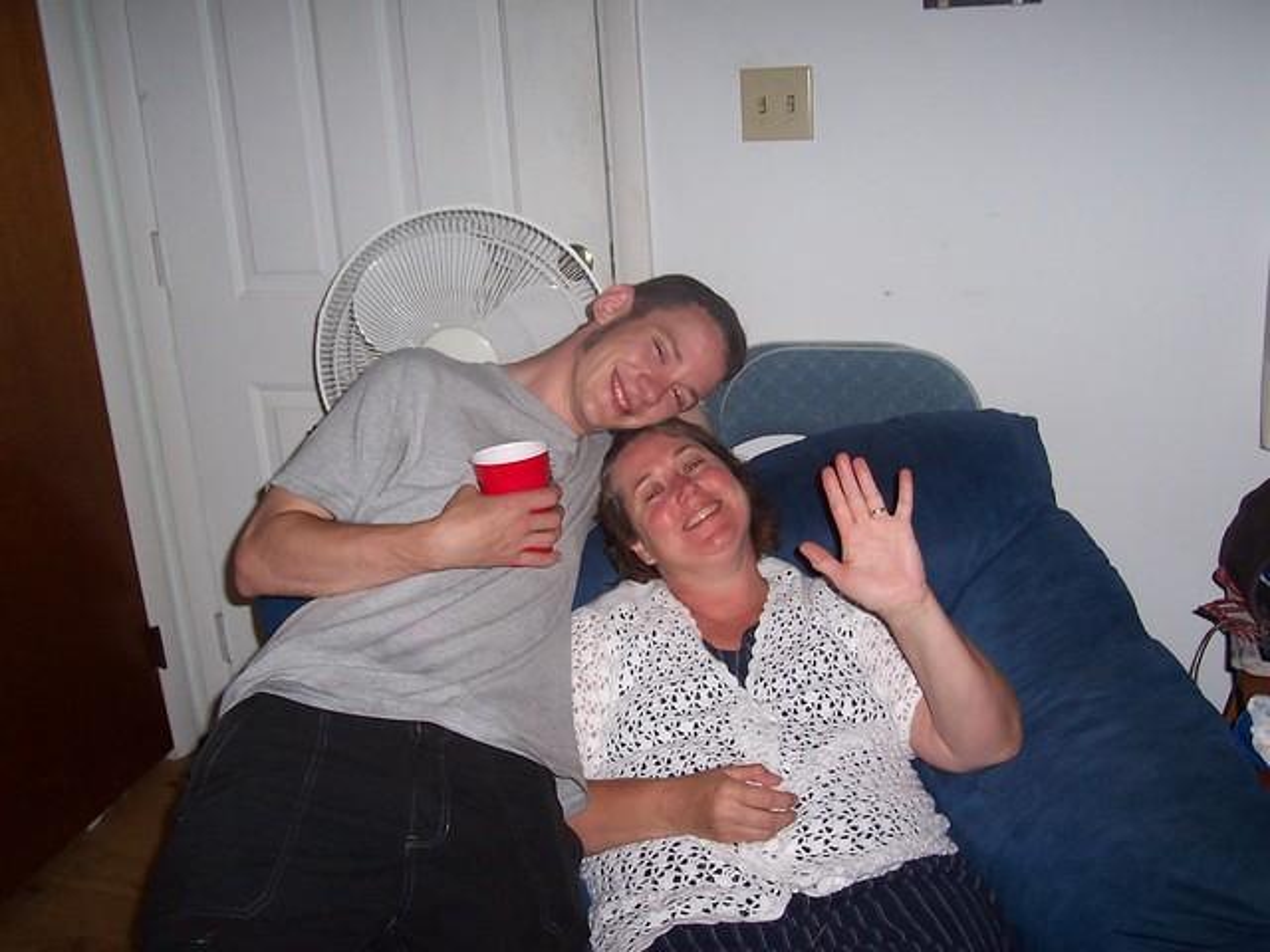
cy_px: 476
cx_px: 635
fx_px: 1357
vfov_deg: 38.7
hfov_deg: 50.1
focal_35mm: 37
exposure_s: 1/60
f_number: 2.8
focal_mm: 5.6
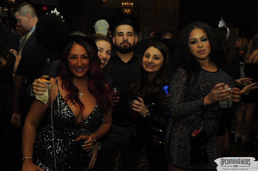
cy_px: 86
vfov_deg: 31.8
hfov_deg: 46.5
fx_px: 301
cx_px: 129
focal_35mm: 42
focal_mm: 28
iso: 800
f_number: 5.6
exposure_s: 1/60
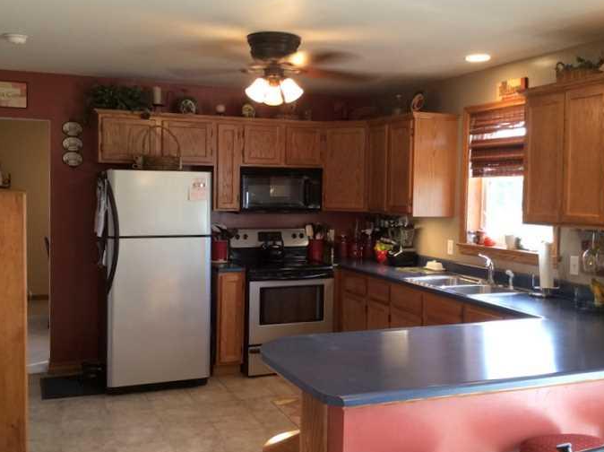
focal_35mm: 38
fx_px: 662
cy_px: 217
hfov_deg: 49.0
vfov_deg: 37.6
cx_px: 313
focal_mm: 3.3
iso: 64
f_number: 2.4
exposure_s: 1/24
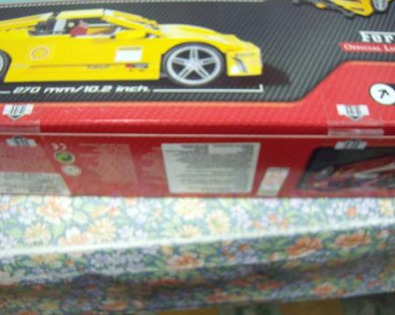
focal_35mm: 30
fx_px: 350
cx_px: 186
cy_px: 154
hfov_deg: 58.8
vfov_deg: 48.5
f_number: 2.8
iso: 400
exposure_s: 1/10
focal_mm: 6
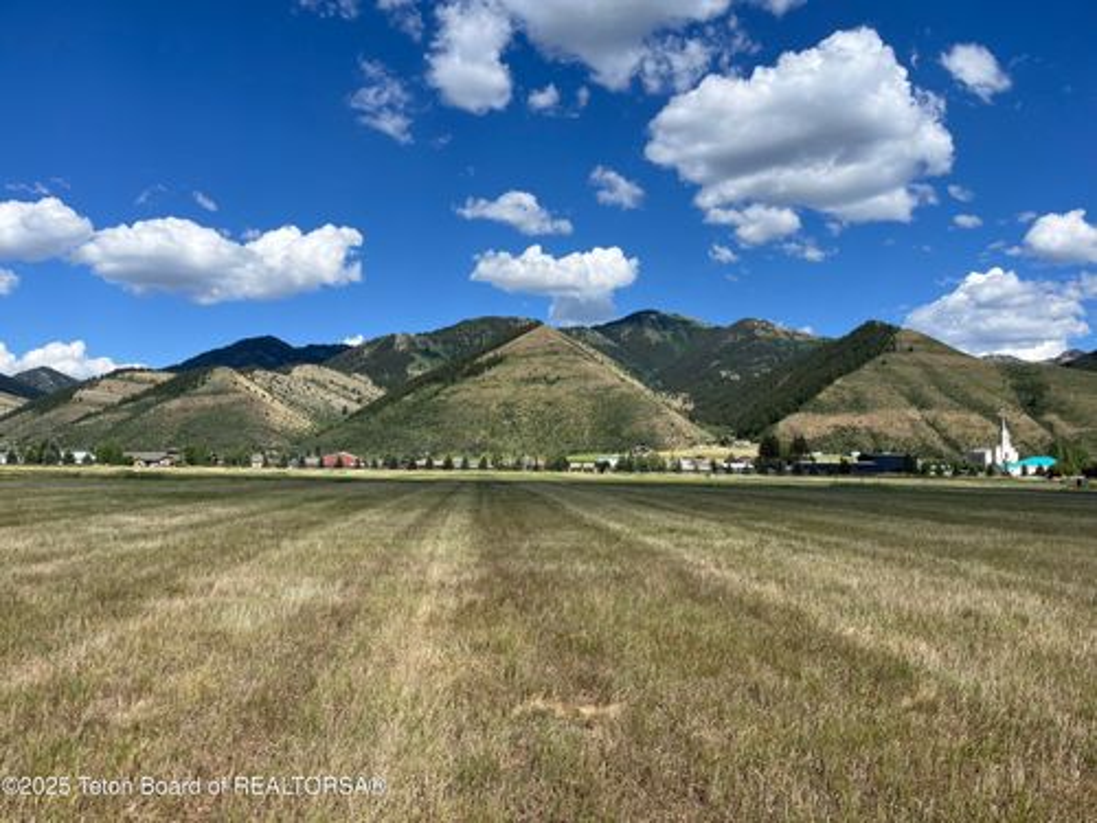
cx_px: 548
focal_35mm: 26
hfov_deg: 67.3
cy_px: 412
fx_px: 824
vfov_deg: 53.1
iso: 50
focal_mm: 5.1
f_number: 1.6
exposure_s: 1/4484
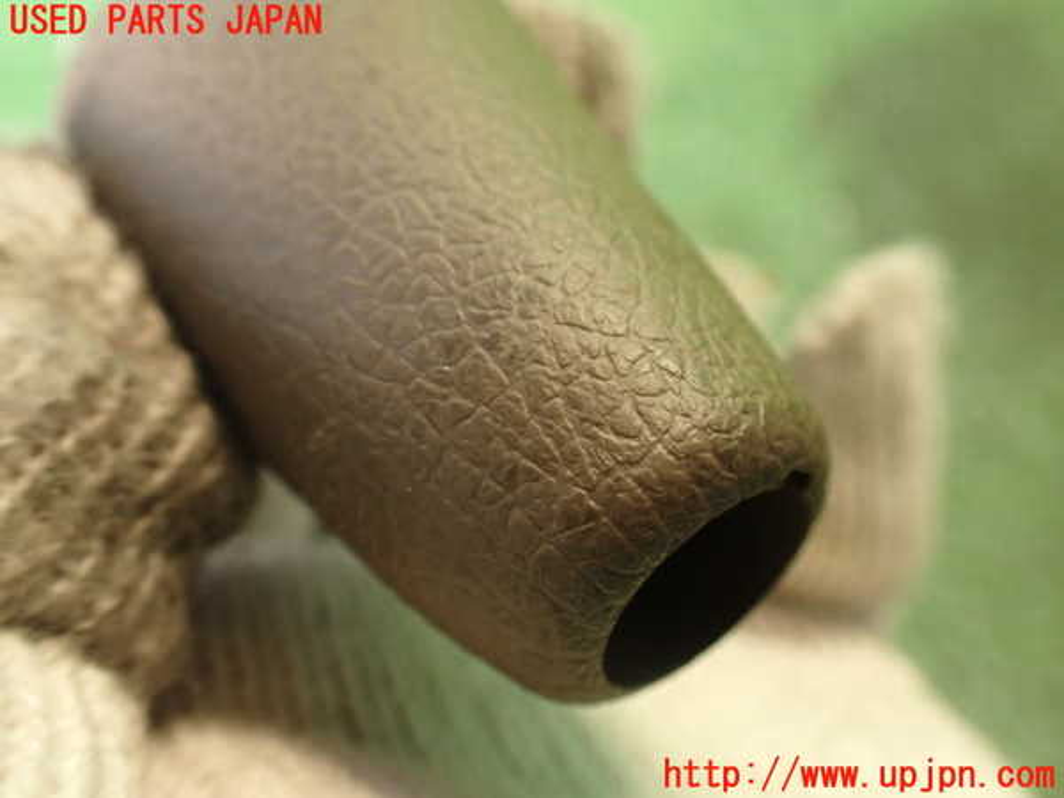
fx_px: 984
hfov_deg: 56.8
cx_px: 532
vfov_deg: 44.2
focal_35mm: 32
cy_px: 399
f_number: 2.4
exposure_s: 1/30
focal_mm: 5.79
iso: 400
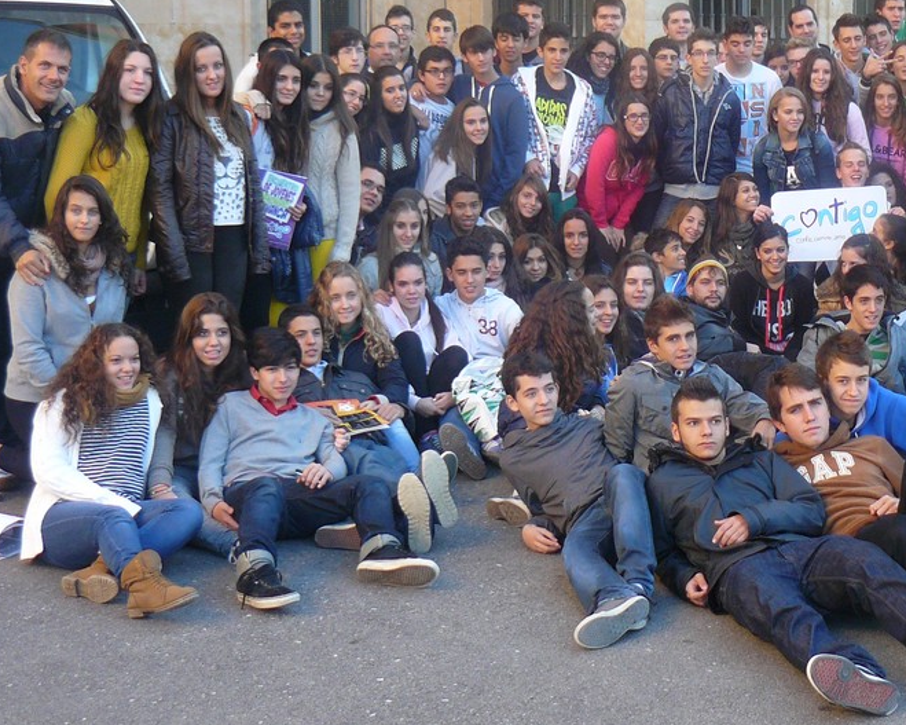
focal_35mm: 64
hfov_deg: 28.9
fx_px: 1716
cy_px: 182
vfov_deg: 23.6
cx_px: 722
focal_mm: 6
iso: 100
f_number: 2.8
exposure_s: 1/80
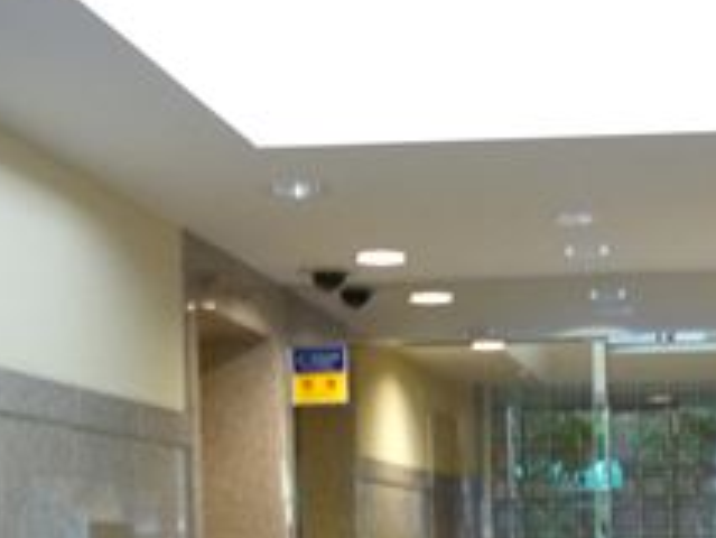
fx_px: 1738
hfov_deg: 22.9
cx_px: 592
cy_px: 703
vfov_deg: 16.6
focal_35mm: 84
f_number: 3.1
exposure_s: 1/15
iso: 400
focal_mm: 5
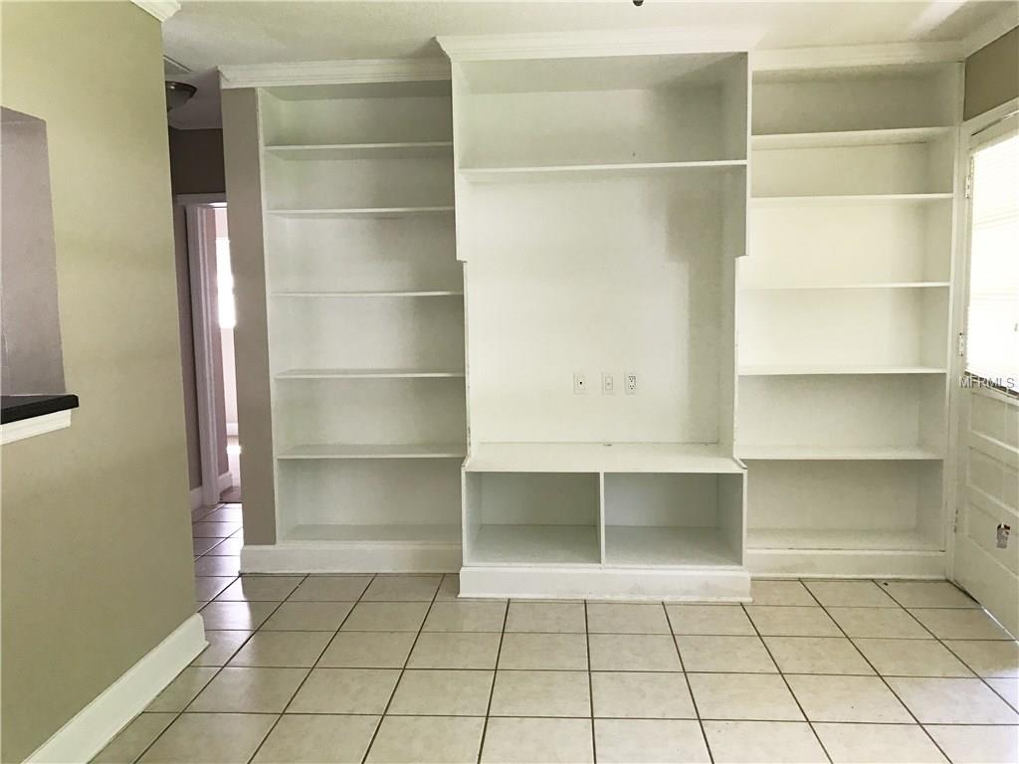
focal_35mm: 28
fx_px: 824
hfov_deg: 63.4
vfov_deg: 49.7
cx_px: 510
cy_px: 382
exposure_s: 1/30
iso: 25
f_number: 1.8
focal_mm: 3.99
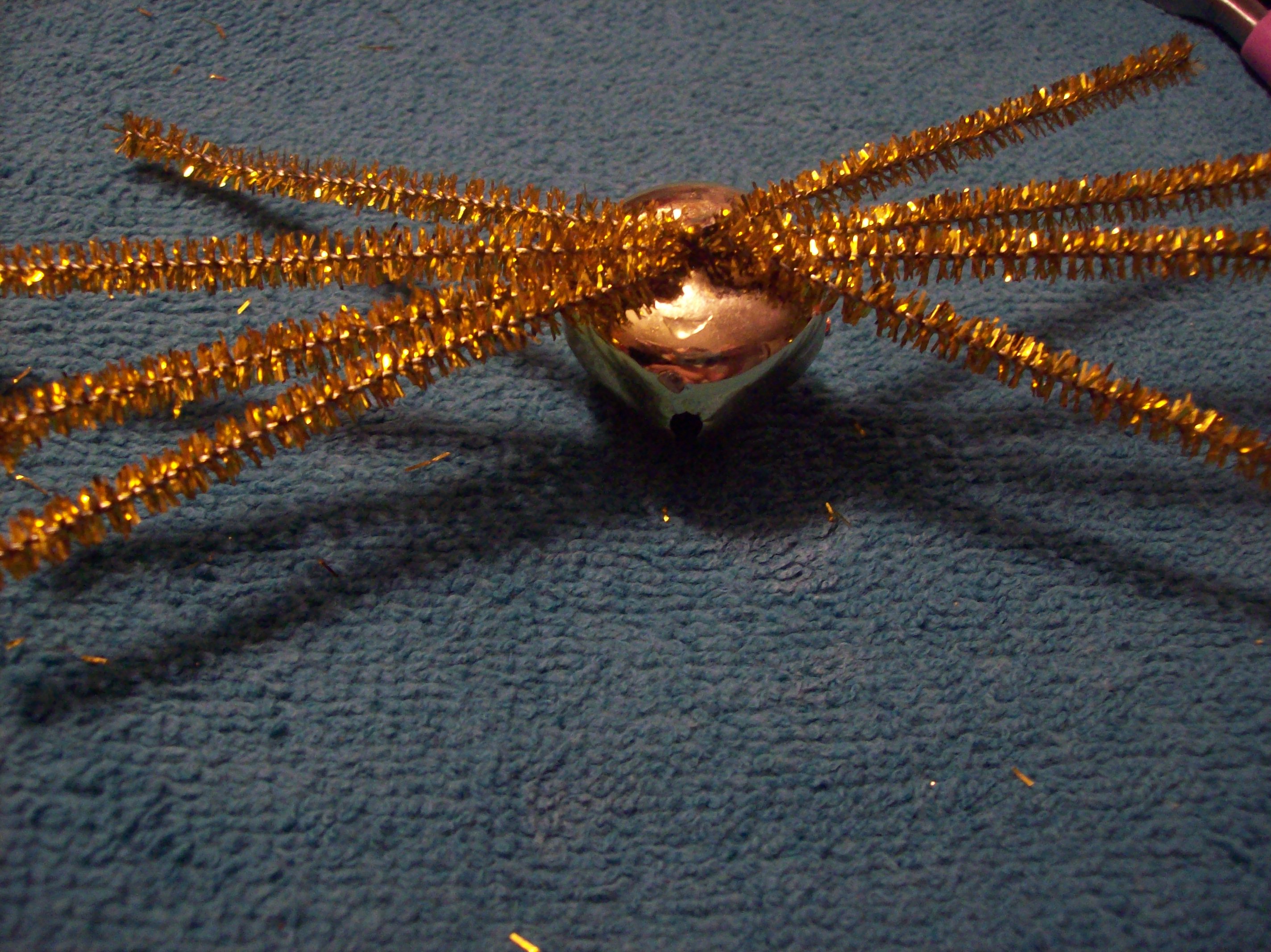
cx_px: 636
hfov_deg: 51.4
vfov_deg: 39.6
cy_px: 476
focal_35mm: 36
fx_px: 1321
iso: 200
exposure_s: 1/8
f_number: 2.7
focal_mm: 6
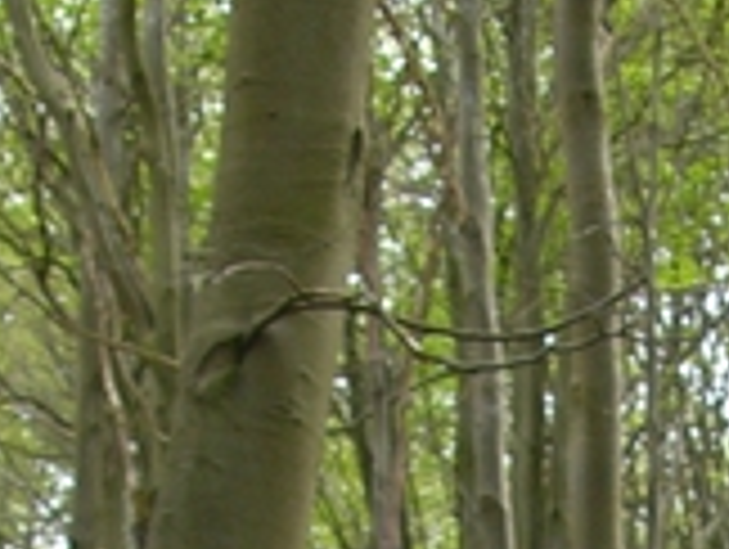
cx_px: 648
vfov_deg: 6.2
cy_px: 1490
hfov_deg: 8.7
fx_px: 4788
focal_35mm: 227
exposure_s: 1/42
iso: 50
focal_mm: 9.2
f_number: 4.5
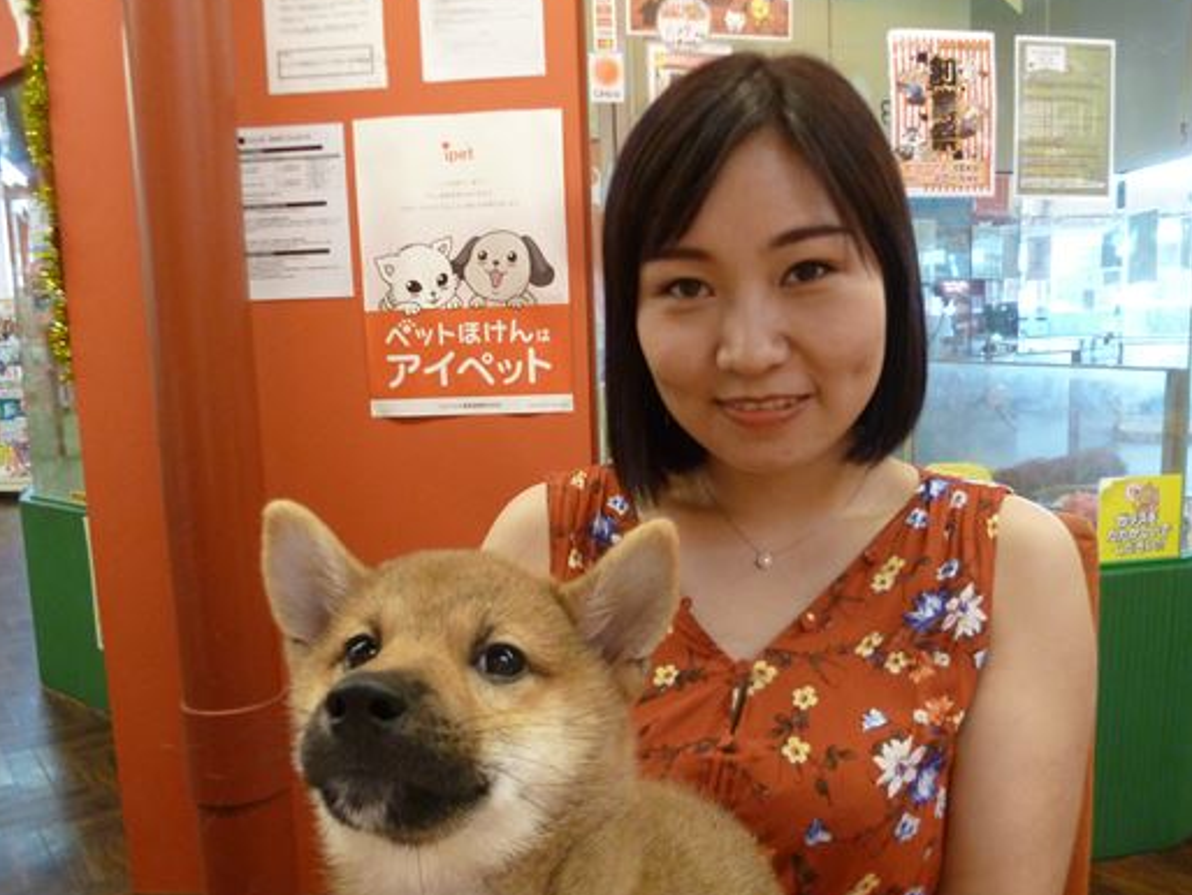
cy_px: 487
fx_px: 965
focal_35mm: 28
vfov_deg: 49.7
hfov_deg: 63.4
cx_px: 633
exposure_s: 1/60
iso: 320
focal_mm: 4.3
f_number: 2.5
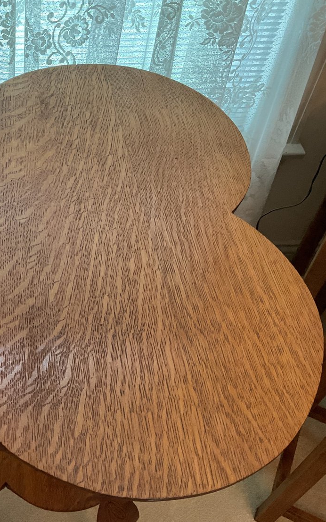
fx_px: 597
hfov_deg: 28.7
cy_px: 256
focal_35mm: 42
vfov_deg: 47.2
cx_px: 5
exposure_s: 1/60
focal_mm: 3
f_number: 1.8
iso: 160
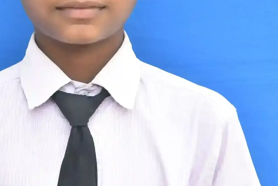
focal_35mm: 178
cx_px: 108
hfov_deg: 11.5
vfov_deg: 7.7
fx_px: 1376
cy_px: -9
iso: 500
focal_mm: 48
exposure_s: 1/60
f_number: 8
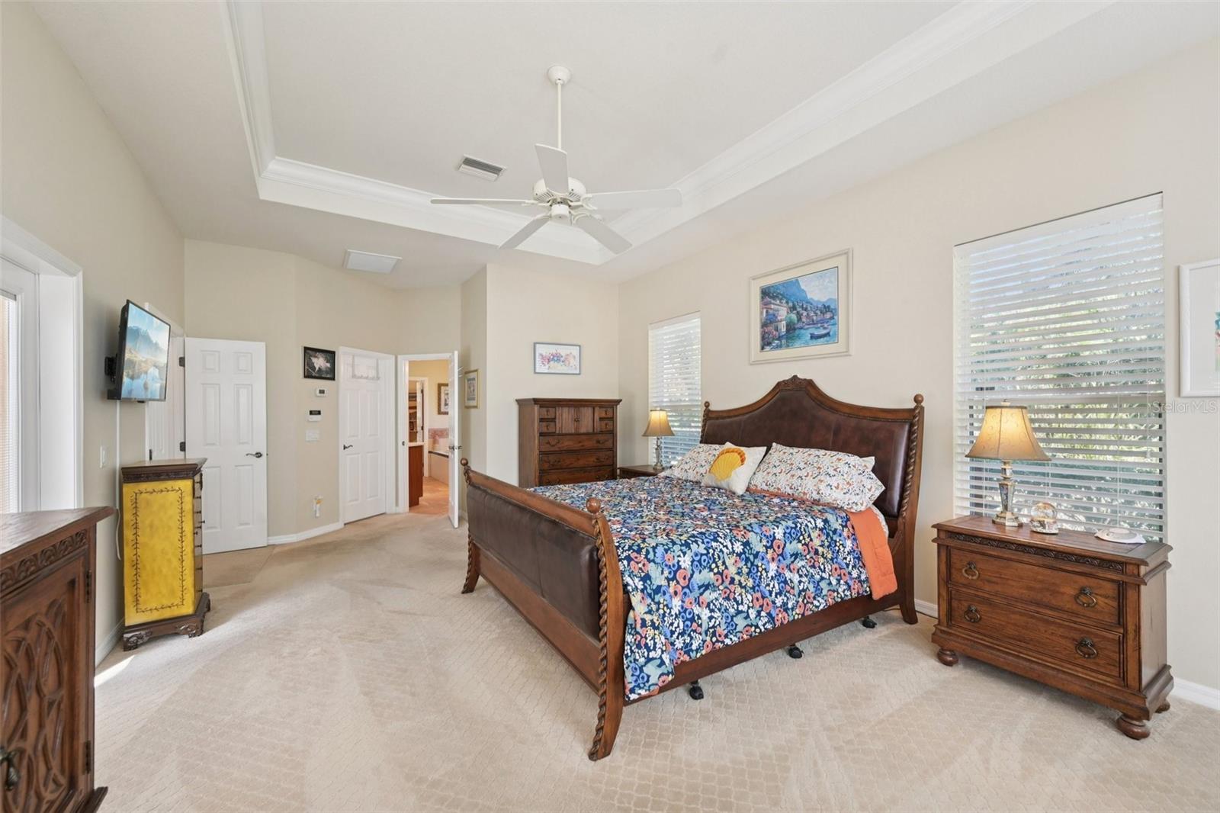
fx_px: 474
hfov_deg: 104.3
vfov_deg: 81.2
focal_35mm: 14
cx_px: 610
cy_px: 406
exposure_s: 1/30
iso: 400
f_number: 8
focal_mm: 14
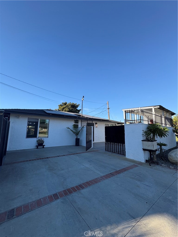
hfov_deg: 85.7
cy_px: 118
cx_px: 89
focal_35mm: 14
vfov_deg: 102.1
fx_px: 96
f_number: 2.2
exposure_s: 1/921
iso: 40
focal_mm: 2.22
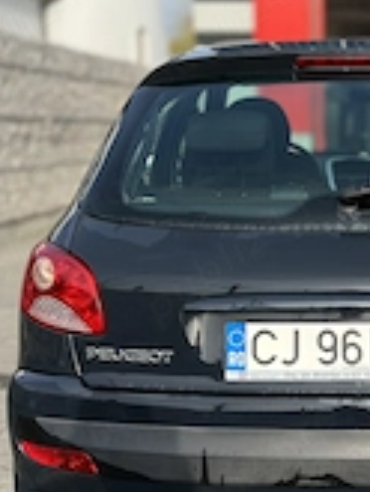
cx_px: 346
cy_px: 298
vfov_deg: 30.6
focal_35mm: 63
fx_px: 897
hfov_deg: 22.6
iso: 50
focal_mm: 5.7
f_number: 1.5
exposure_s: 1/1311
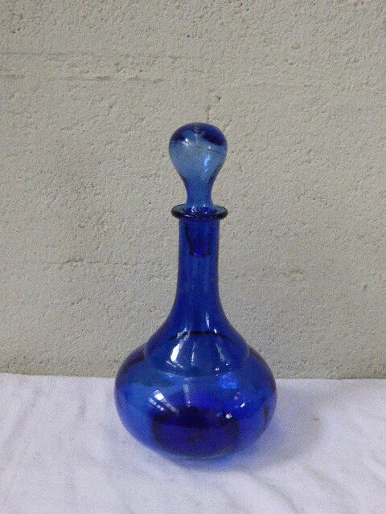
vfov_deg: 46.8
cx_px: 193
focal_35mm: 40
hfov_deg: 36.0
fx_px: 595
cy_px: 257
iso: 1600
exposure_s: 1/200
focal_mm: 6.9
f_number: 3.9
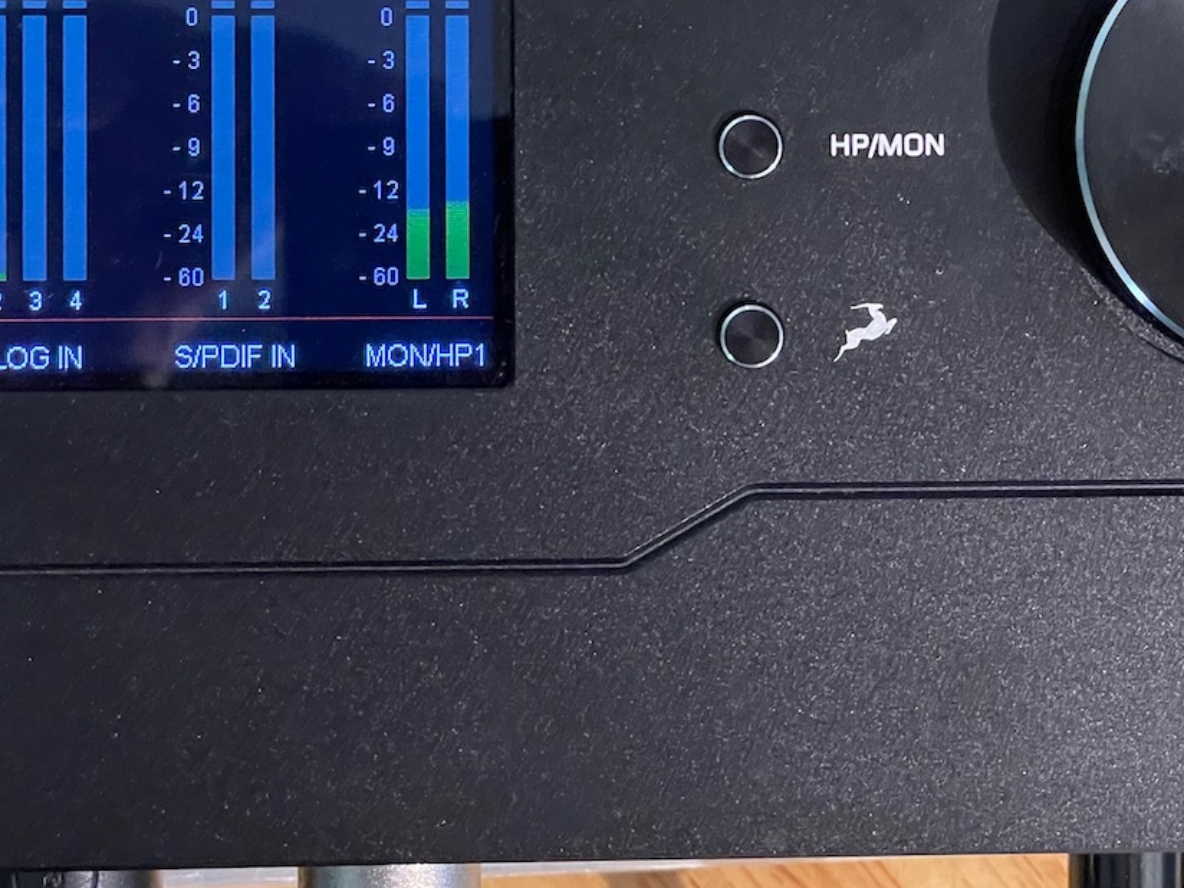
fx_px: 3455
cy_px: 158
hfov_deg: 19.4
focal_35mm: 101
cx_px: 684
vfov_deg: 14.6
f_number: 2
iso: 1000
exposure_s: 1/25
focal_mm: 6
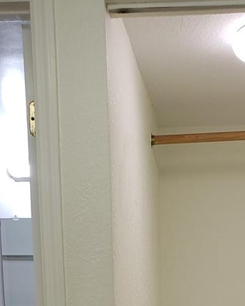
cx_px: 168
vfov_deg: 23.2
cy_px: 415
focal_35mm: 71
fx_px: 644
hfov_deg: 21.4
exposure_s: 1/60
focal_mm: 4.3
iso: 125
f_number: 2.4
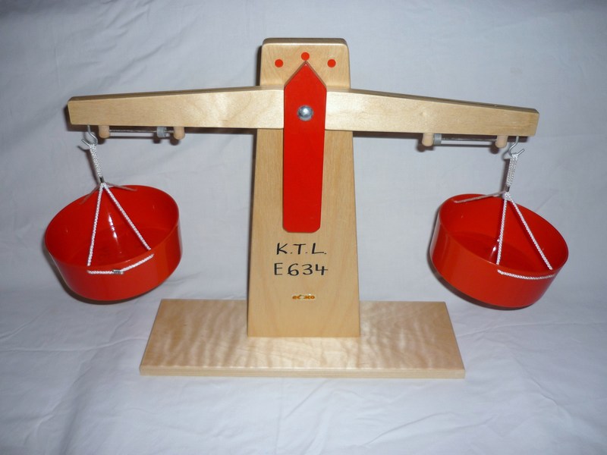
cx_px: 304
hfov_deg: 55.4
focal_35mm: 33
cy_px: 228
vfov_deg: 42.9
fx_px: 579
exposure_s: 1/30
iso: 100
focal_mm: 5.5
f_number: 2.8
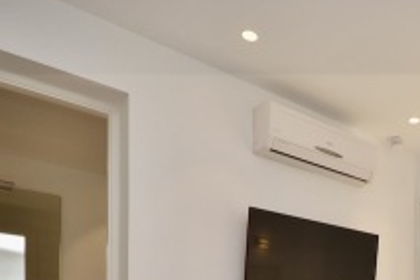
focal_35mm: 36
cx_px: 394
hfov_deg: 46.7
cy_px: 329
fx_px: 420
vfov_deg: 31.4
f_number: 5.6
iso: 100
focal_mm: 10
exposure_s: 1/125
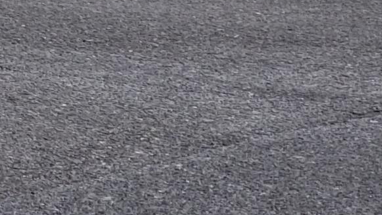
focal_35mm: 293
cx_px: -551
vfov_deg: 4.0
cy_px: -523
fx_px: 2967
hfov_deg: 6.9
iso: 25
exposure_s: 1/814
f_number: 2.4
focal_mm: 6
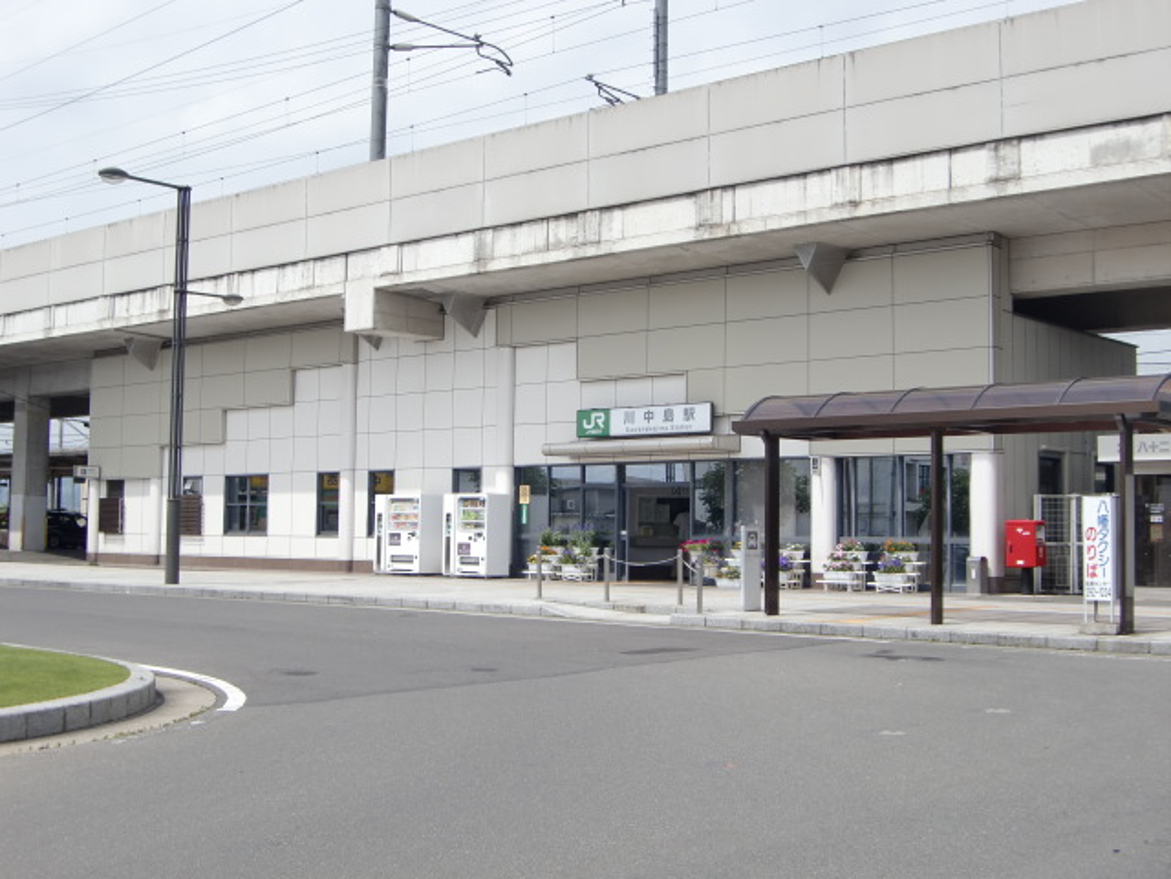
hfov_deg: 41.2
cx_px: 586
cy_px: 440
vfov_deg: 31.5
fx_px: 1556
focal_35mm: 46
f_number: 8.8
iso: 64
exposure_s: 1/160
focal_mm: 8.2
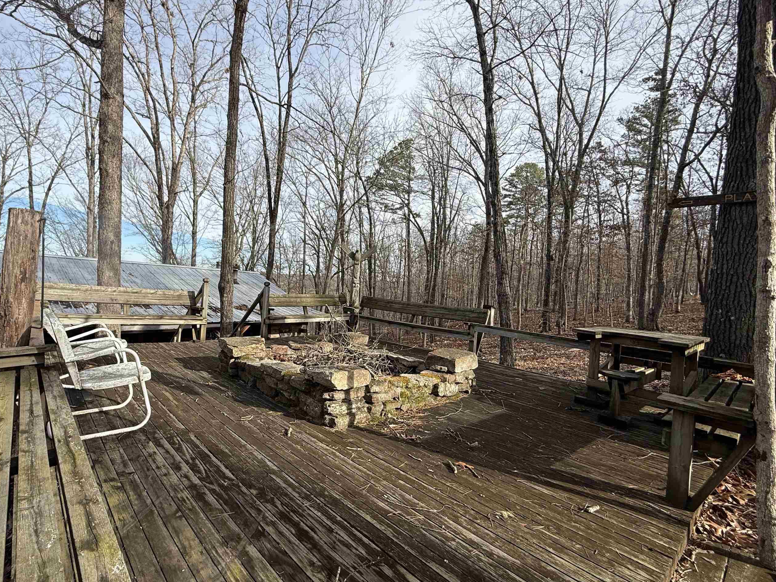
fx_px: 381
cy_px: 283
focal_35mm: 17
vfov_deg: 74.7
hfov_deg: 90.1
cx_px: 320
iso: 50
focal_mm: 2.22
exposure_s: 1/1017
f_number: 2.2
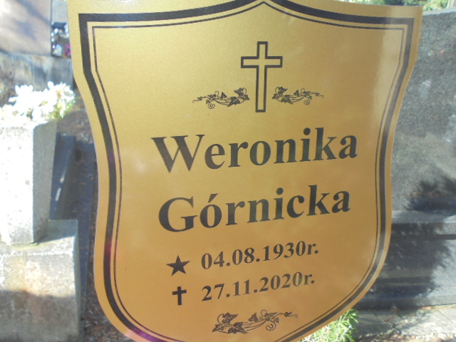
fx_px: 448
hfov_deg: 54.0
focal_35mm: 34
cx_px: 228
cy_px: 171
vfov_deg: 41.8
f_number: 4
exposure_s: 1/80
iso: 100
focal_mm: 6.1
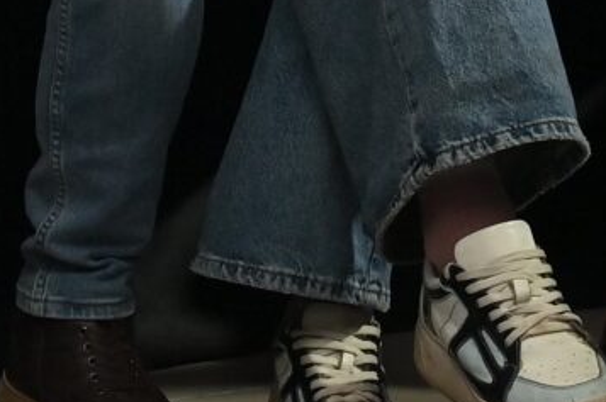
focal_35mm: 251
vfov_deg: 5.3
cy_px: -505
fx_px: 4219
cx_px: -49
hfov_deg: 8.2
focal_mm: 35
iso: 320
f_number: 4.5
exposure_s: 1/200
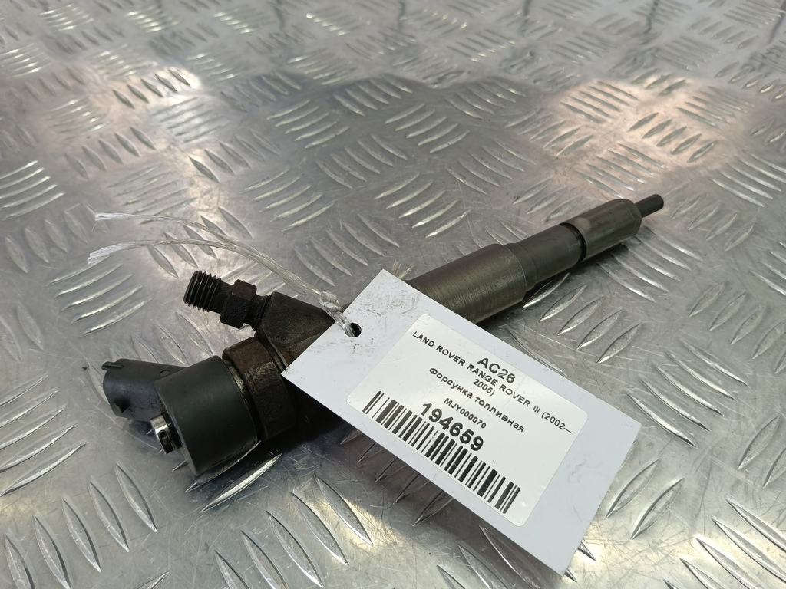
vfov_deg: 58.9
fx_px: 522
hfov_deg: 73.9
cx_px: 393
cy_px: 294
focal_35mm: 23
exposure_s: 1/50
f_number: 1.6
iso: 92
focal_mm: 4.11
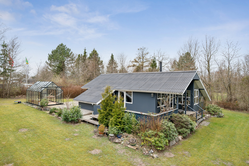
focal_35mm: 22
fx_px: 149
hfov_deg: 79.9
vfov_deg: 58.3
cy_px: 83
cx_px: 124
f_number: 8
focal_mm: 21.5
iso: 200
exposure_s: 1/160
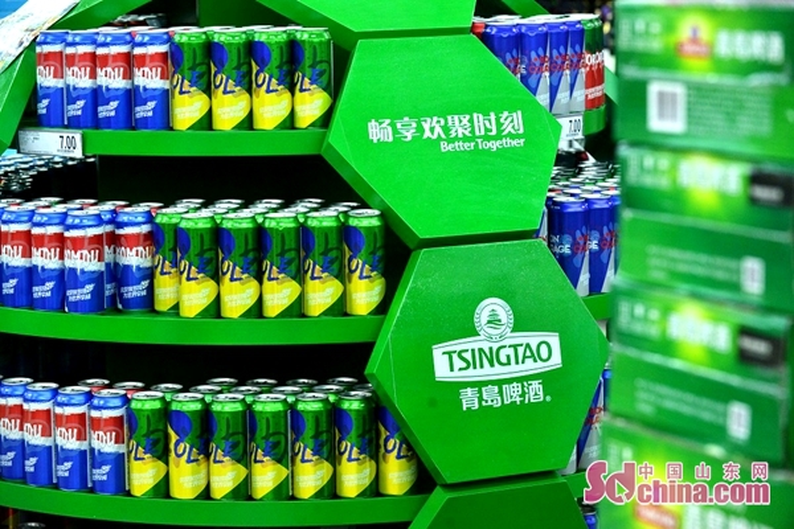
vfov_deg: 12.5
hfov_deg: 18.6
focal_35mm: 110
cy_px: 264
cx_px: 397
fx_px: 2426
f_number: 5
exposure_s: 1/320
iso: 1600
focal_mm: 110
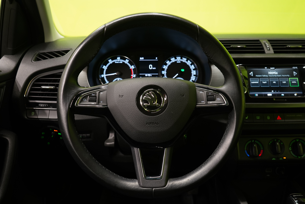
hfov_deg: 57.2
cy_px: 102
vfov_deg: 40.0
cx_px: 152
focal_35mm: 33
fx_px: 280
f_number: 5.6
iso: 1250
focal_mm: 33
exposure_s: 1/25
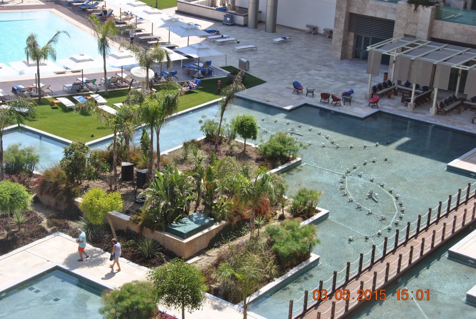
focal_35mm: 69
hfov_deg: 29.2
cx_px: 238
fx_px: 913
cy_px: 160
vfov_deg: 19.8
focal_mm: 46
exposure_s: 1/250
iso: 100
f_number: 8
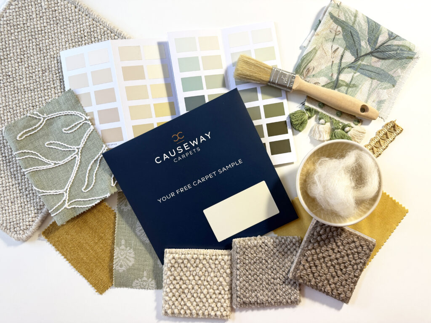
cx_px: 216
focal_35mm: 24
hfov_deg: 71.6
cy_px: 162
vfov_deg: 56.8
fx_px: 299
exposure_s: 1/100
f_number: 1.78
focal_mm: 6.76
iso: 125
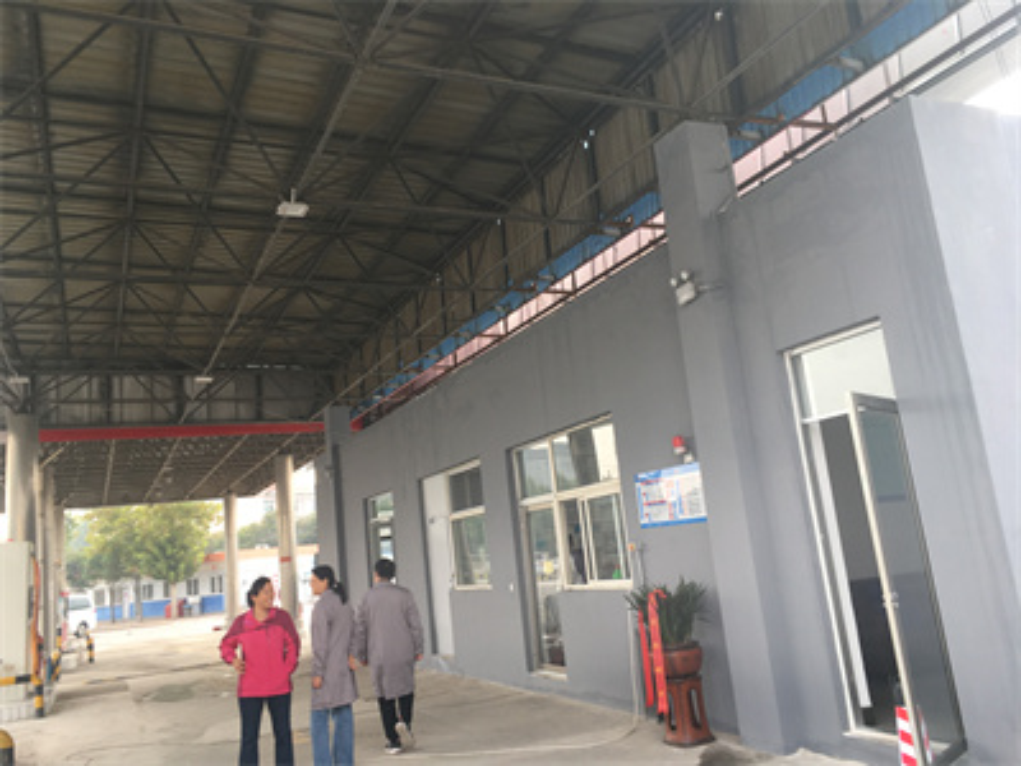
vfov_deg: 48.2
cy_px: 383
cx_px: 510
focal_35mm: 29
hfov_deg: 61.7
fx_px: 855
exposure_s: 1/121
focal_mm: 4.15
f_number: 2.2
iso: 25
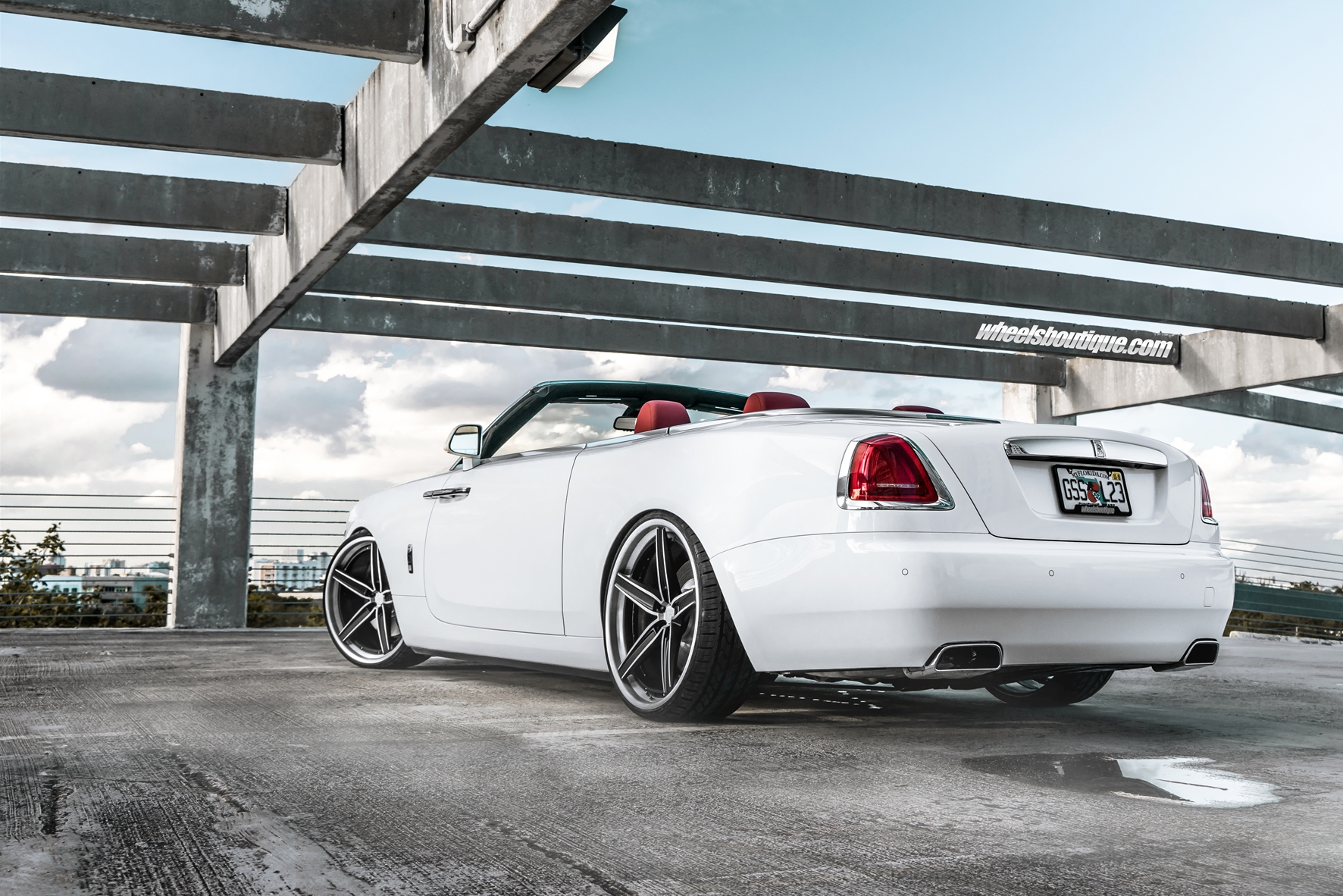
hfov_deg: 49.5
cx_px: 727
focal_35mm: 39
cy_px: 438
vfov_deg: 34.2
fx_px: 1455
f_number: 7.1
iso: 400
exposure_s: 1/160
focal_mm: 36
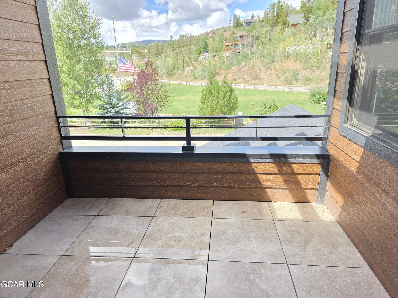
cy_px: 149
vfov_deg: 58.9
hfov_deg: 73.9
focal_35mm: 23
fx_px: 264
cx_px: 199
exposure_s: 1/359
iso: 40
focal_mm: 6.3
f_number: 1.7
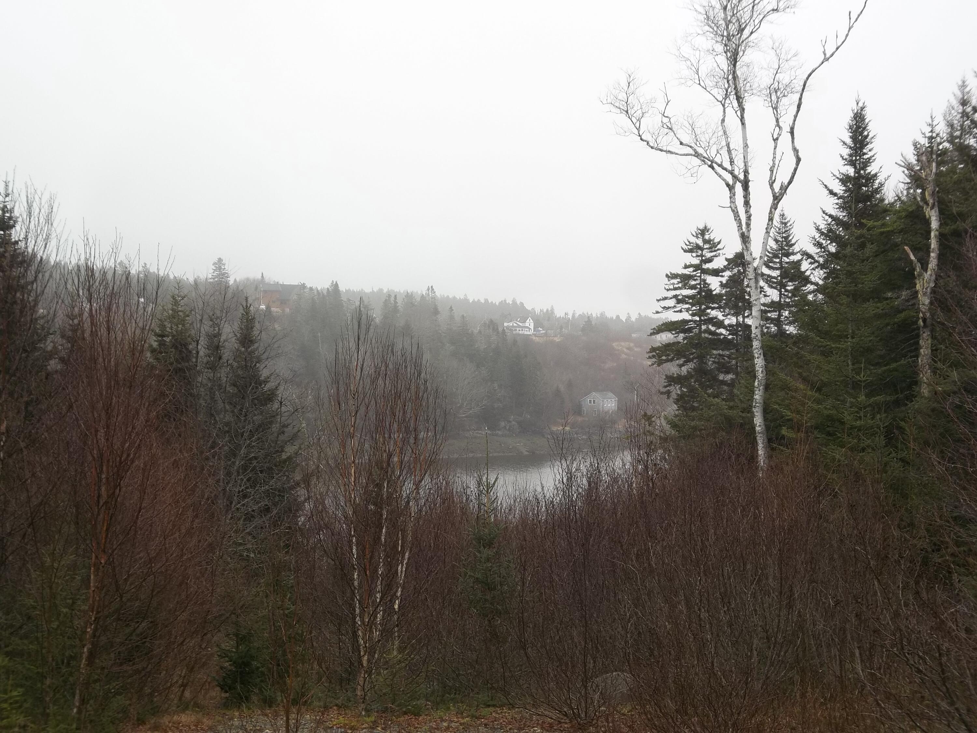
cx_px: 488
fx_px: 1468
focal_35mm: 52
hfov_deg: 36.8
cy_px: 366
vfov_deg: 28.0
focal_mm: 9.3
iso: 80
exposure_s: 1/125
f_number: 5
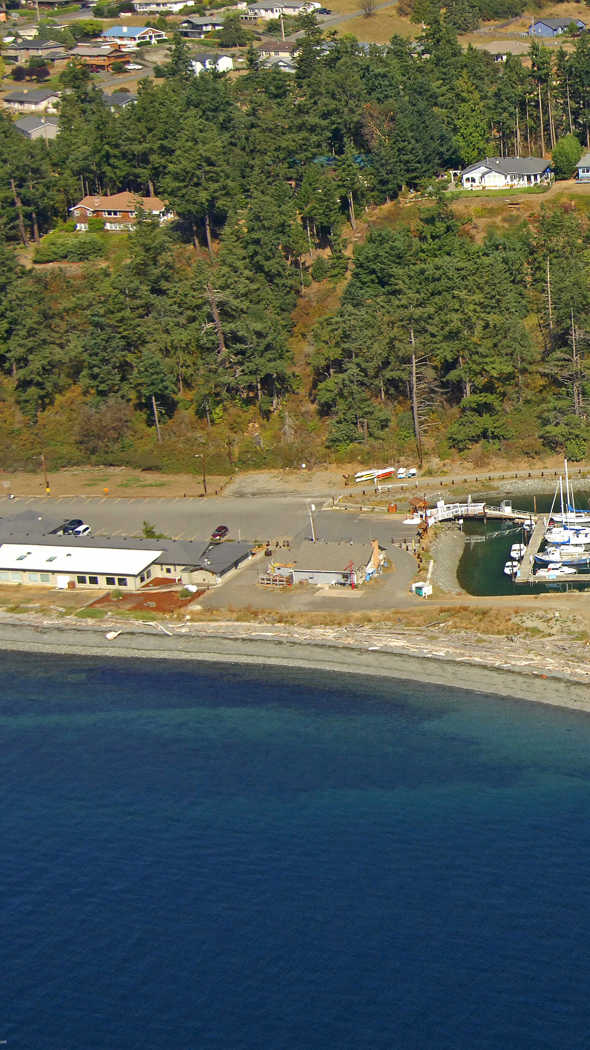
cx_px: 754
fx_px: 2303
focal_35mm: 83
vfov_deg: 25.7
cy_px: 525
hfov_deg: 14.1
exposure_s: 1/1000
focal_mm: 35
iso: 400
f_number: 6.3
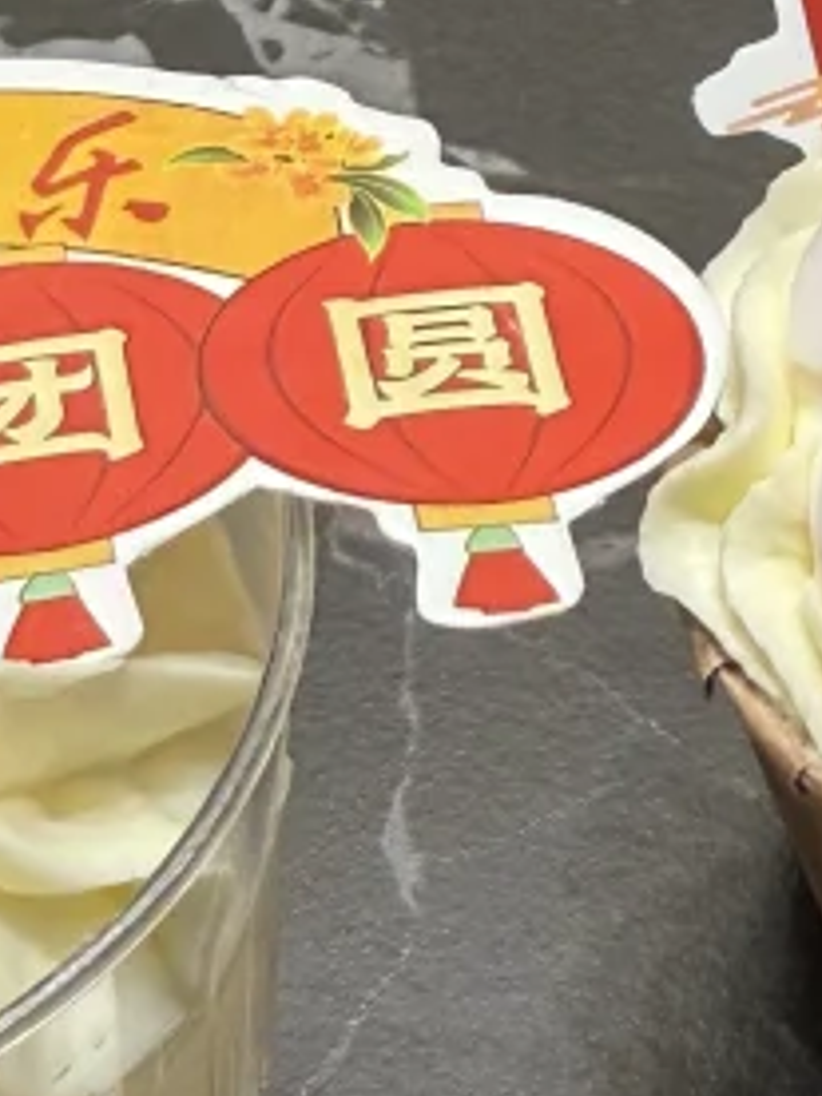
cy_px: 1457
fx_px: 3958
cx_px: 687
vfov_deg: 15.0
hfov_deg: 11.8
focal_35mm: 125
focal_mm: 2.22
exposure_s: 1/100
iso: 80
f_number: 2.2
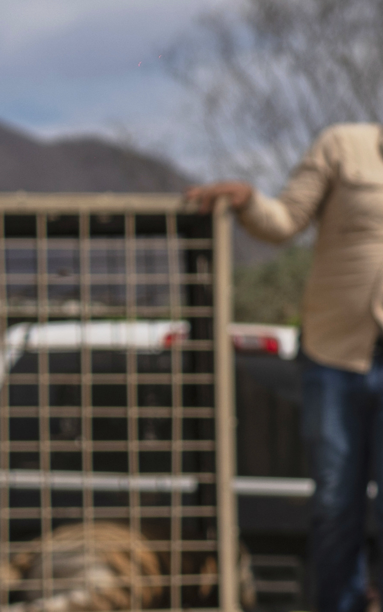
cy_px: 453
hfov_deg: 8.0
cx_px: 957
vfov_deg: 13.9
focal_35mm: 150
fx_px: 2505
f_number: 3.5
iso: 50
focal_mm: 35
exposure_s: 1/1600
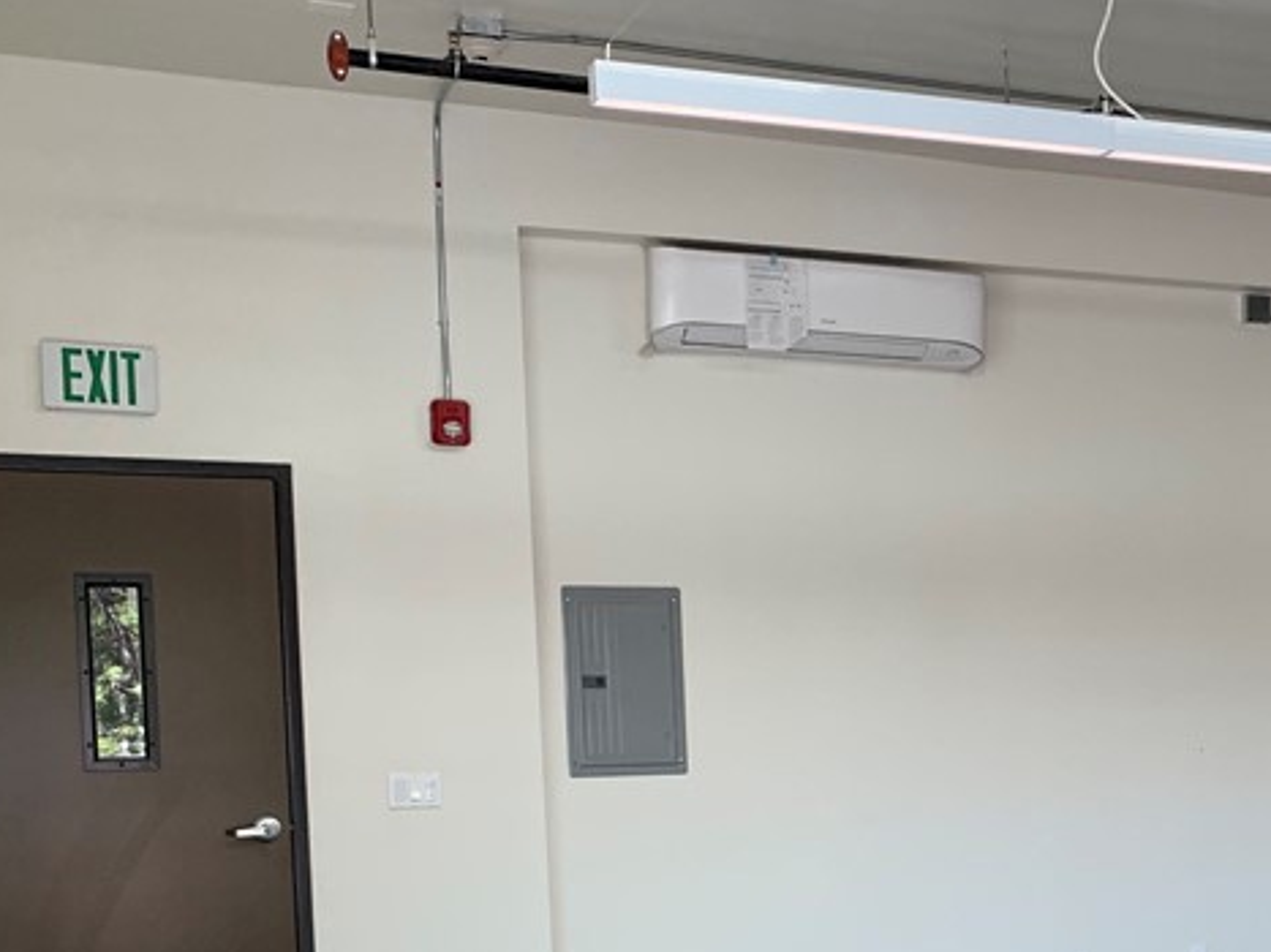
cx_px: 1184
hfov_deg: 31.9
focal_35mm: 57
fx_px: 2092
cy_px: 884
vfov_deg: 24.8
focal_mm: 4.25
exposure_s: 1/121
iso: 50
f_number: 1.8
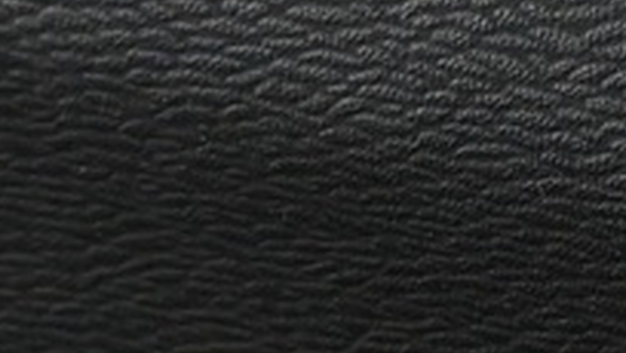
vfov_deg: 4.0
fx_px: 4769
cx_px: 844
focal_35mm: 287
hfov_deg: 7.4
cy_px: -1041
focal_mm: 23
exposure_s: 1/30
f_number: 4.2
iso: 2500
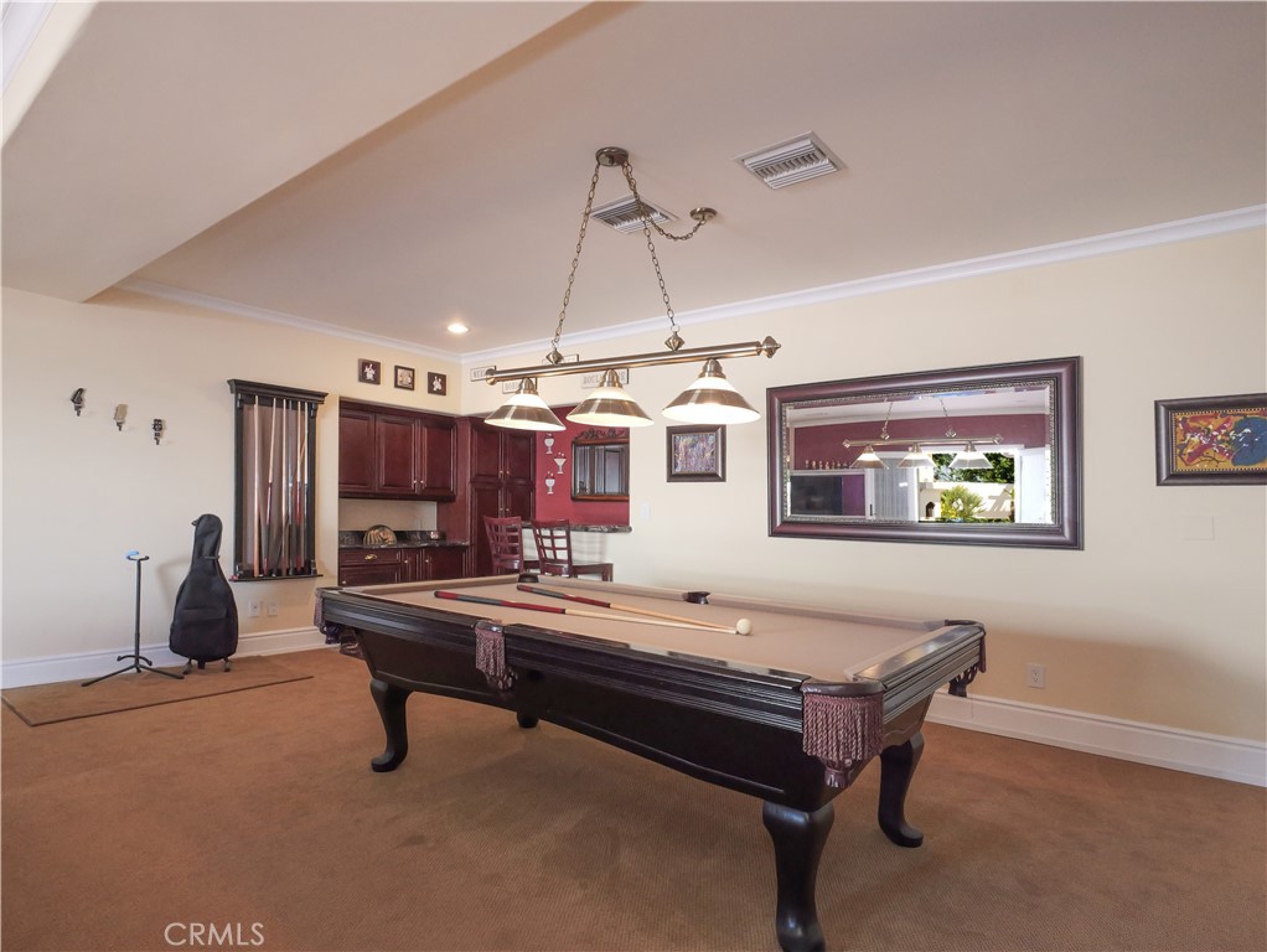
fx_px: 659
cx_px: 634
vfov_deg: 71.7
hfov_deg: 87.7
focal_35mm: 18
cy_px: 476
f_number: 5.6
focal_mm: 9
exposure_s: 1/125
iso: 3200
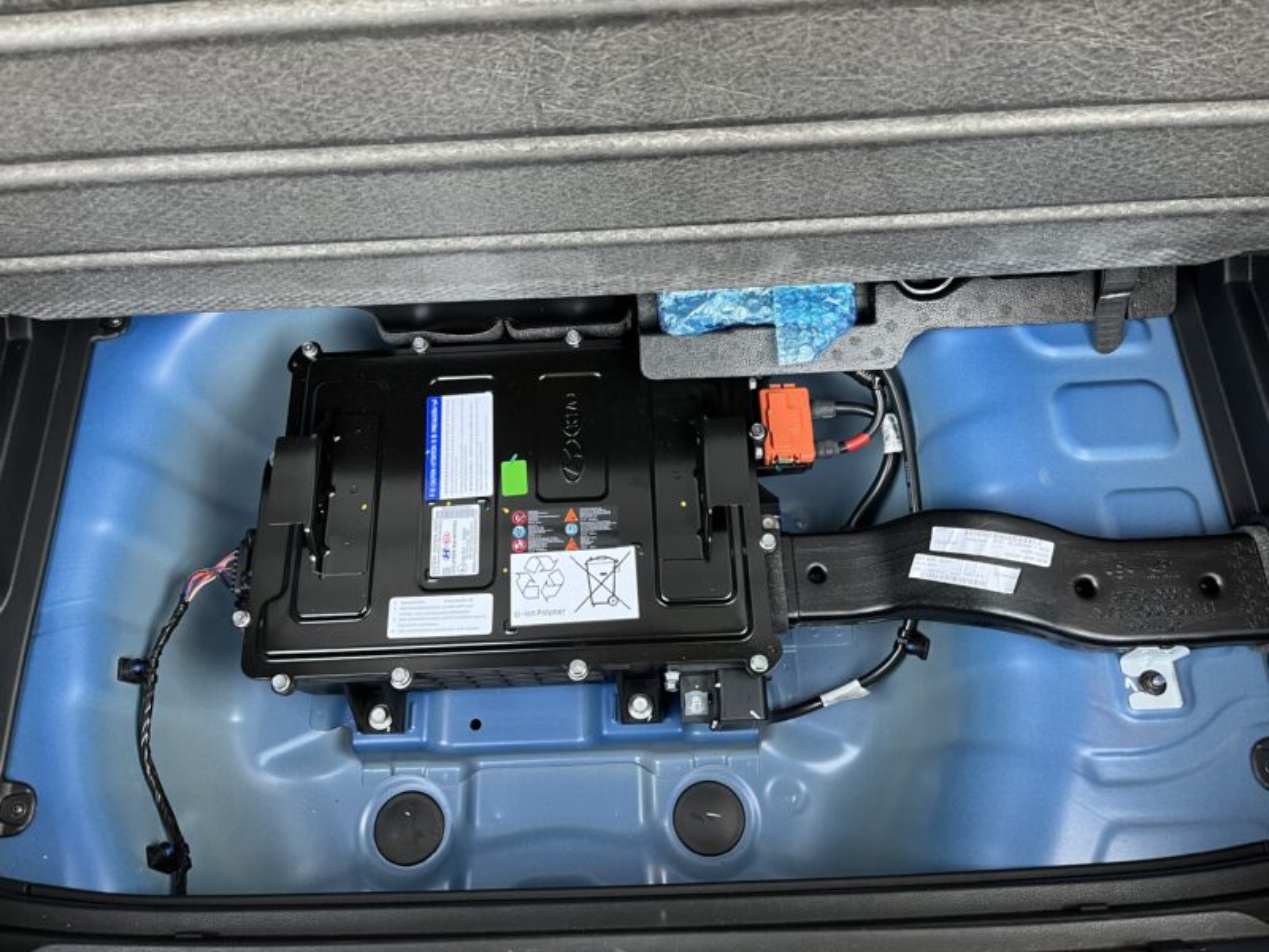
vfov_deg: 53.1
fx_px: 953
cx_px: 634
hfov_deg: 67.3
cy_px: 476
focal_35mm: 26
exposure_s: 1/83
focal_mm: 5.1
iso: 125
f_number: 1.6
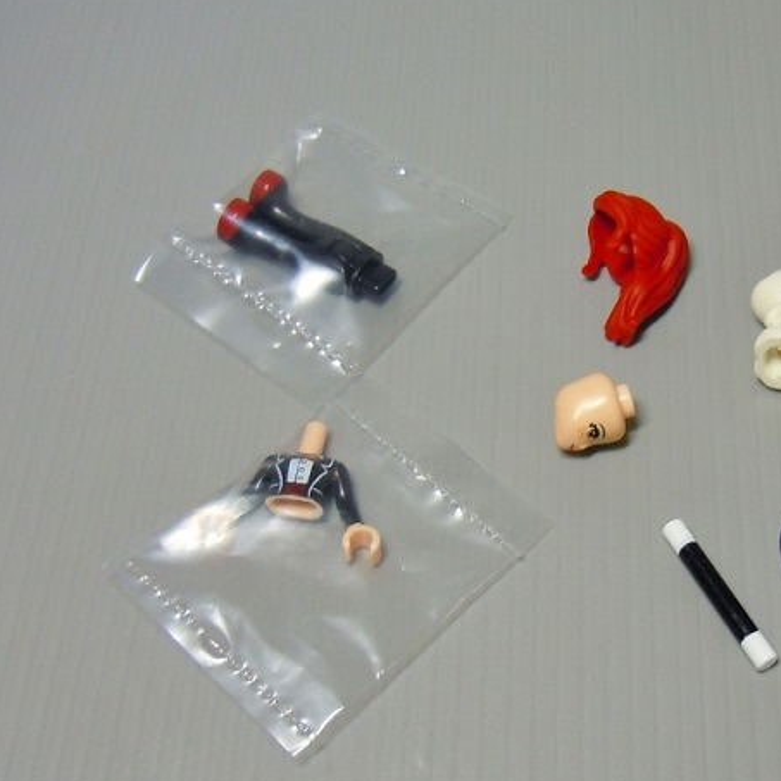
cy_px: 405
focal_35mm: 40
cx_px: 526
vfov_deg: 41.9
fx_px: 1021
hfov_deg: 41.3
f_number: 3.5
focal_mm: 5.4
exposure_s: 1/20
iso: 100
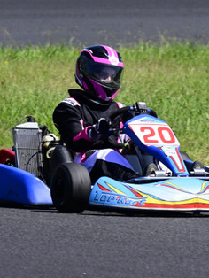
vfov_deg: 2.1
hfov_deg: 1.6
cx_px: 165
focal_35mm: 930
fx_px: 7477
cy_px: 88
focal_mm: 380
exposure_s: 1/640
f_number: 11
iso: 500
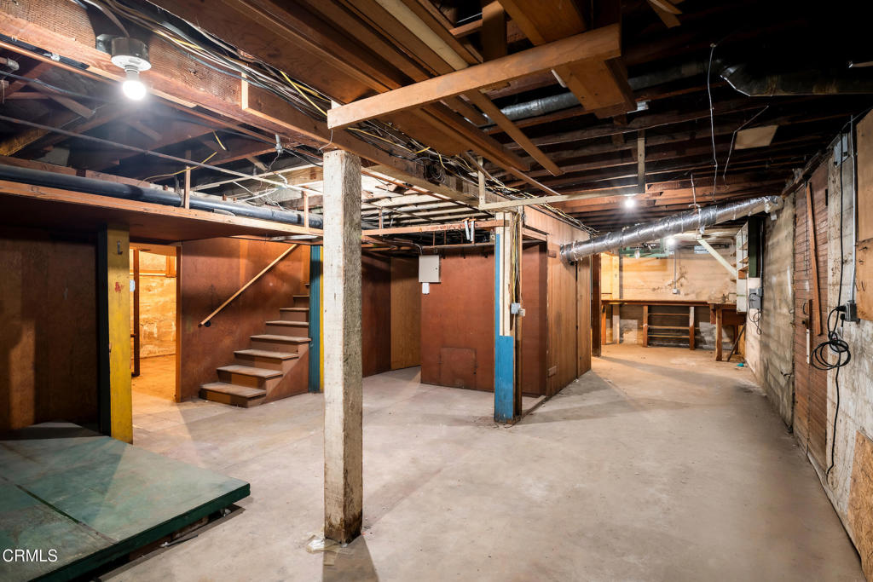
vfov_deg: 53.1
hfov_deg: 73.7
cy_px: 291
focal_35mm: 24
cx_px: 436
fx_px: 582
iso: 160
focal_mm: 24
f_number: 9
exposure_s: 2
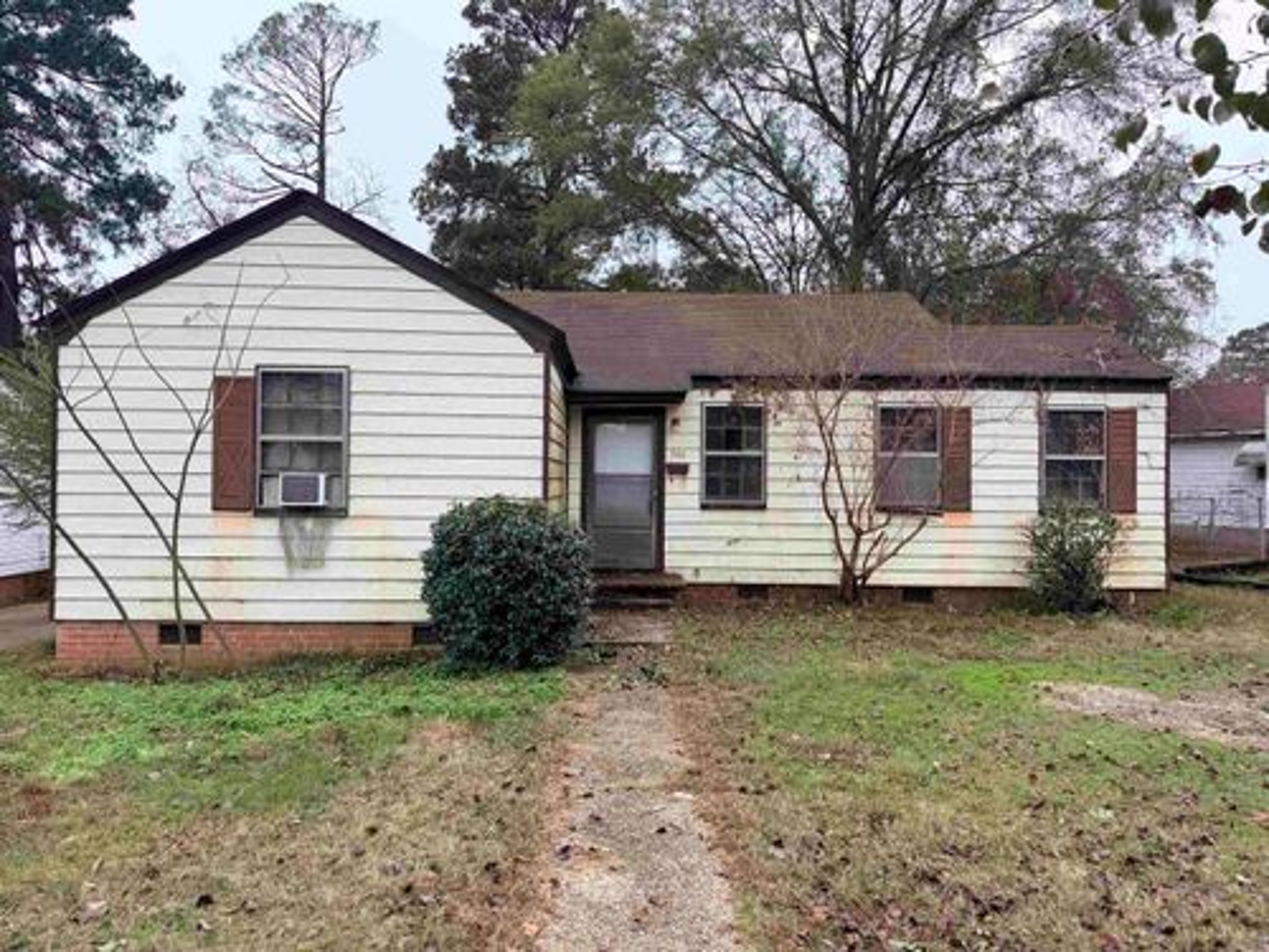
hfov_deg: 71.6
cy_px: 476
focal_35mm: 24
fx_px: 880
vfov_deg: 56.8
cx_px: 634
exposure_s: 1/765
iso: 80
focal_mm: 6.76
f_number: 1.78
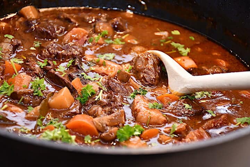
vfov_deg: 12.2
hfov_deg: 18.3
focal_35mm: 112
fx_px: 778
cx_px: 125
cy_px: 84
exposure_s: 1/60
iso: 1100
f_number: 5
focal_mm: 75
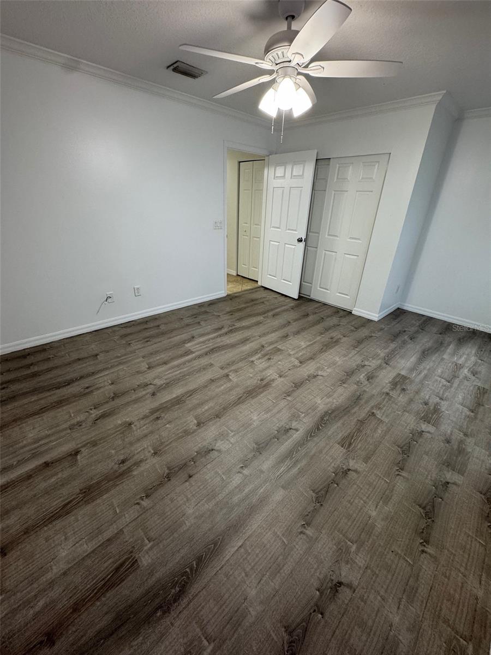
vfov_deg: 102.1
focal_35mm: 14
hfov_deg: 85.7
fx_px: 265
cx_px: 246
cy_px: 328
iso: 200
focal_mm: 2.22
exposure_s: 1/60
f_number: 2.2
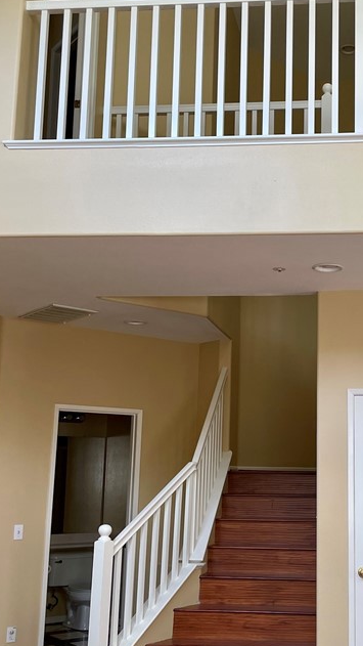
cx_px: 304
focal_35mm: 46
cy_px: 347
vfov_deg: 44.5
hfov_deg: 25.4
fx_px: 787
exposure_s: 1/121
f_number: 1.6
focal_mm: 4.2
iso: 80
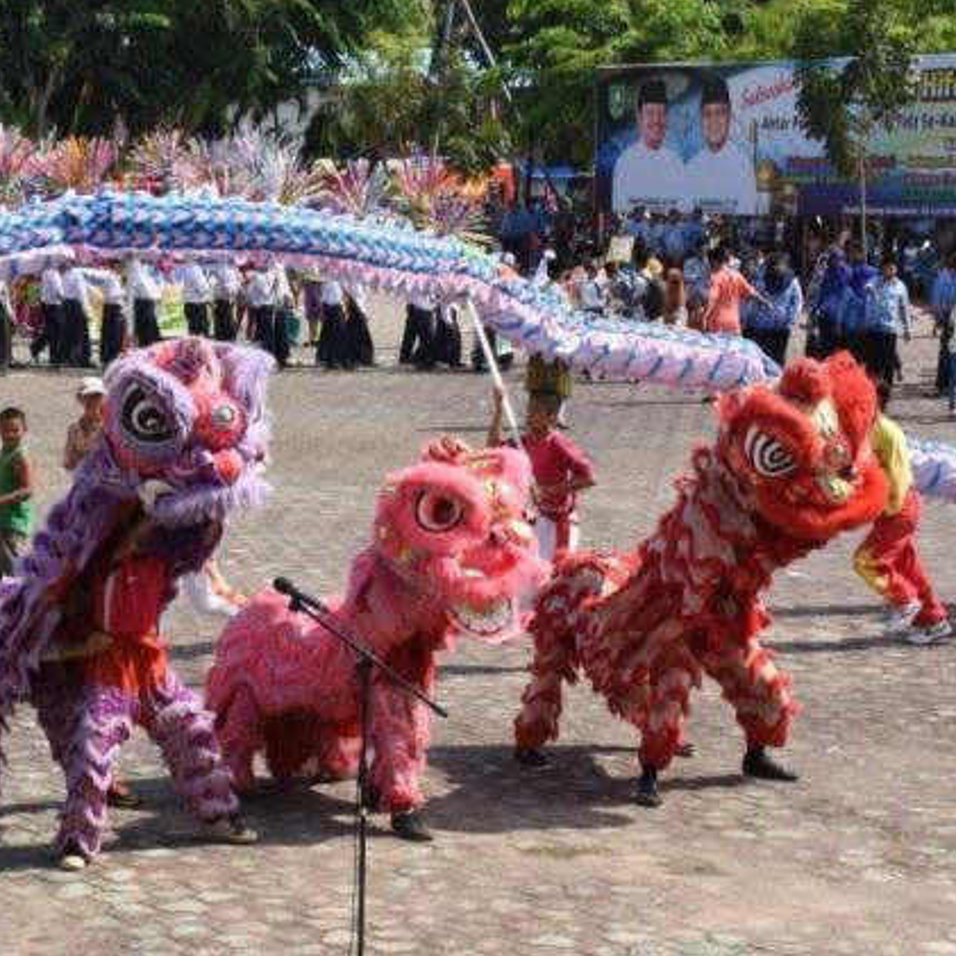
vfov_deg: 17.9
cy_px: 480
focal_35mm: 97
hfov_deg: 17.9
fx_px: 3031
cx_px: 320
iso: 640
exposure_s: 1/200
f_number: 20
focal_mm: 50
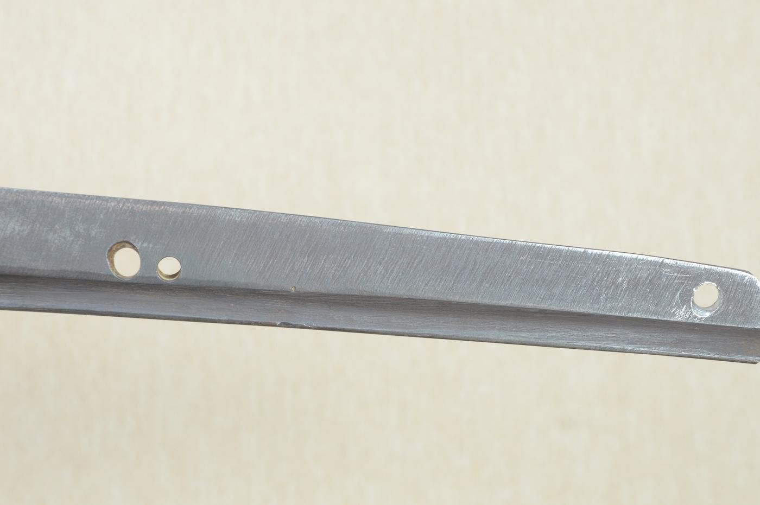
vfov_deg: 10.7
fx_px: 2689
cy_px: 252
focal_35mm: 128
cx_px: 380
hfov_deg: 16.1
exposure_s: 1/2
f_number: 11
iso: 400
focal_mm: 85
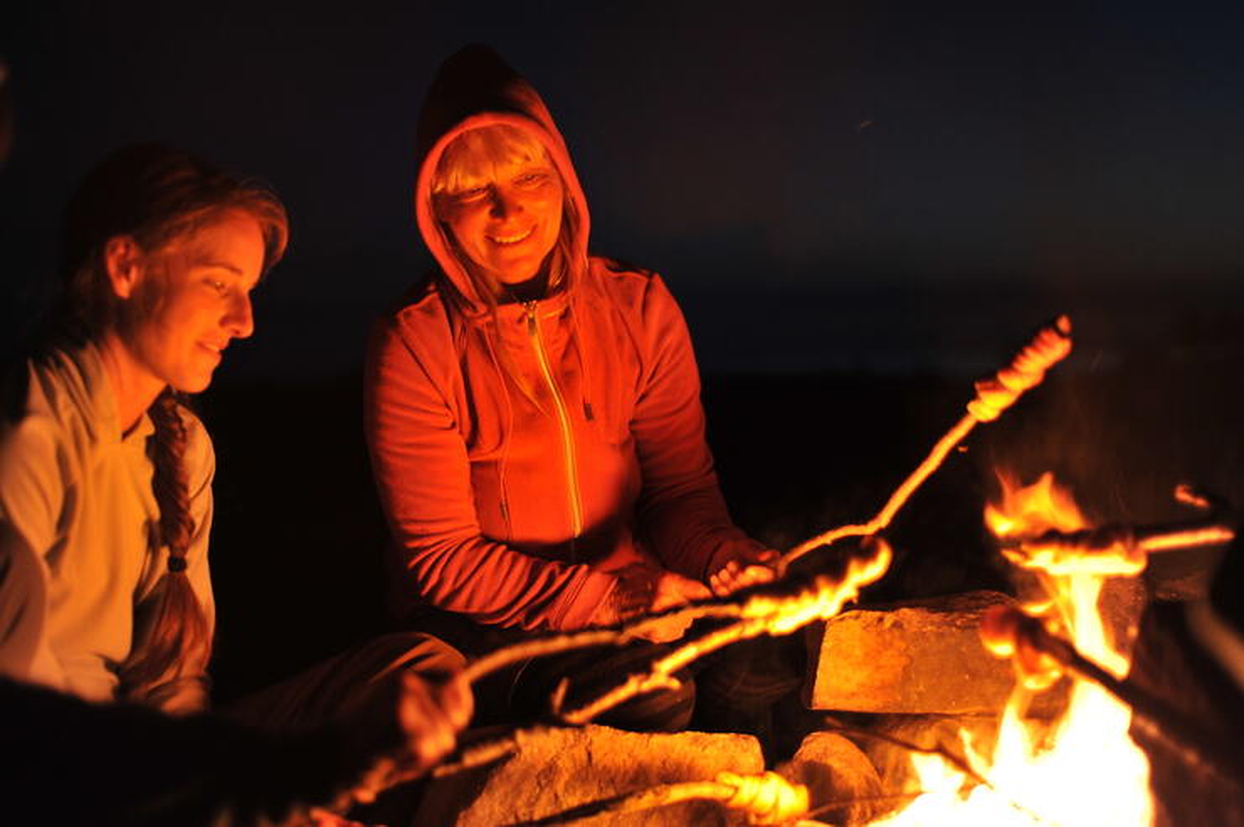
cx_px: 622
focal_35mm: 50
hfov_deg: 39.6
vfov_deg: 26.9
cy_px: 414
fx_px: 1726
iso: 1000
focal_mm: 50
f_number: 1.8
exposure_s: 1/60
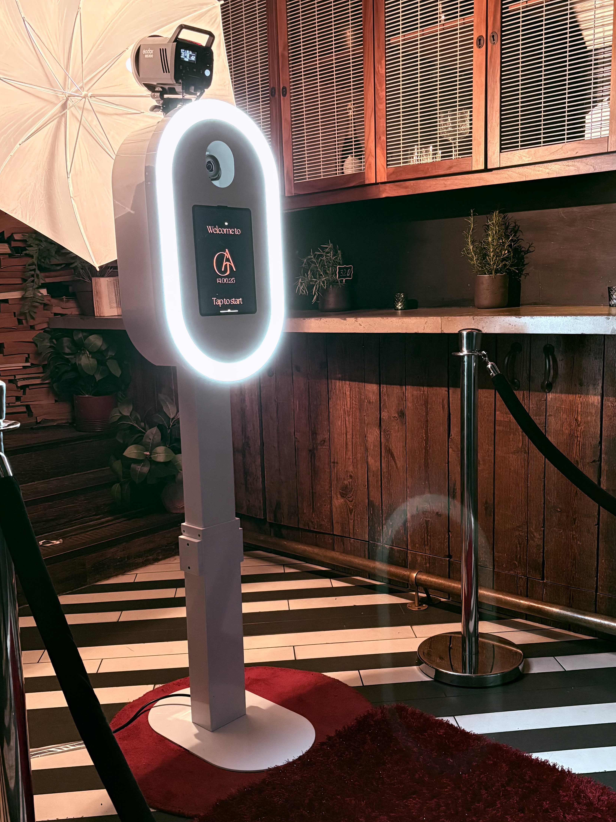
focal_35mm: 34
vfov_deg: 53.9
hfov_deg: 41.8
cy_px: 434
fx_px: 807
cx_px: 330
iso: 640
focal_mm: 5.96
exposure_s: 1/37
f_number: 1.6
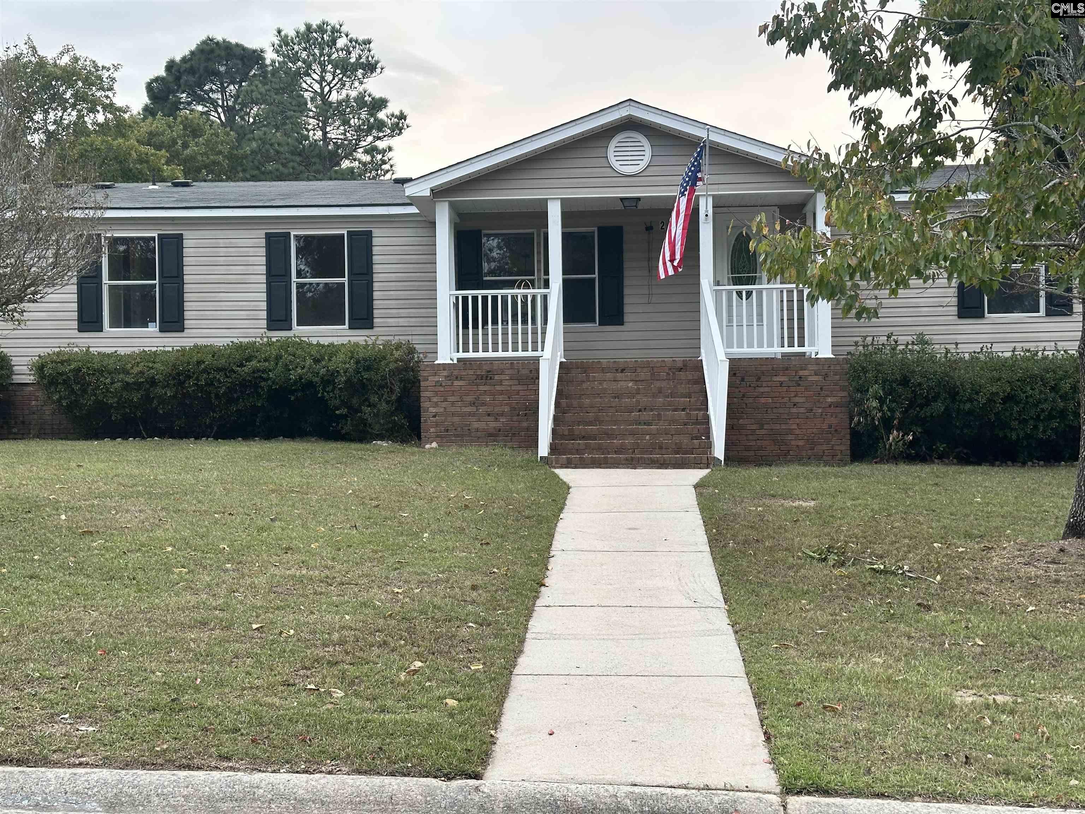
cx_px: 542
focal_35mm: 48
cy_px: 407
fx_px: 1505
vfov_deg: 30.3
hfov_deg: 39.7
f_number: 1.78
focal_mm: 6.86
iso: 80
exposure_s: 1/130
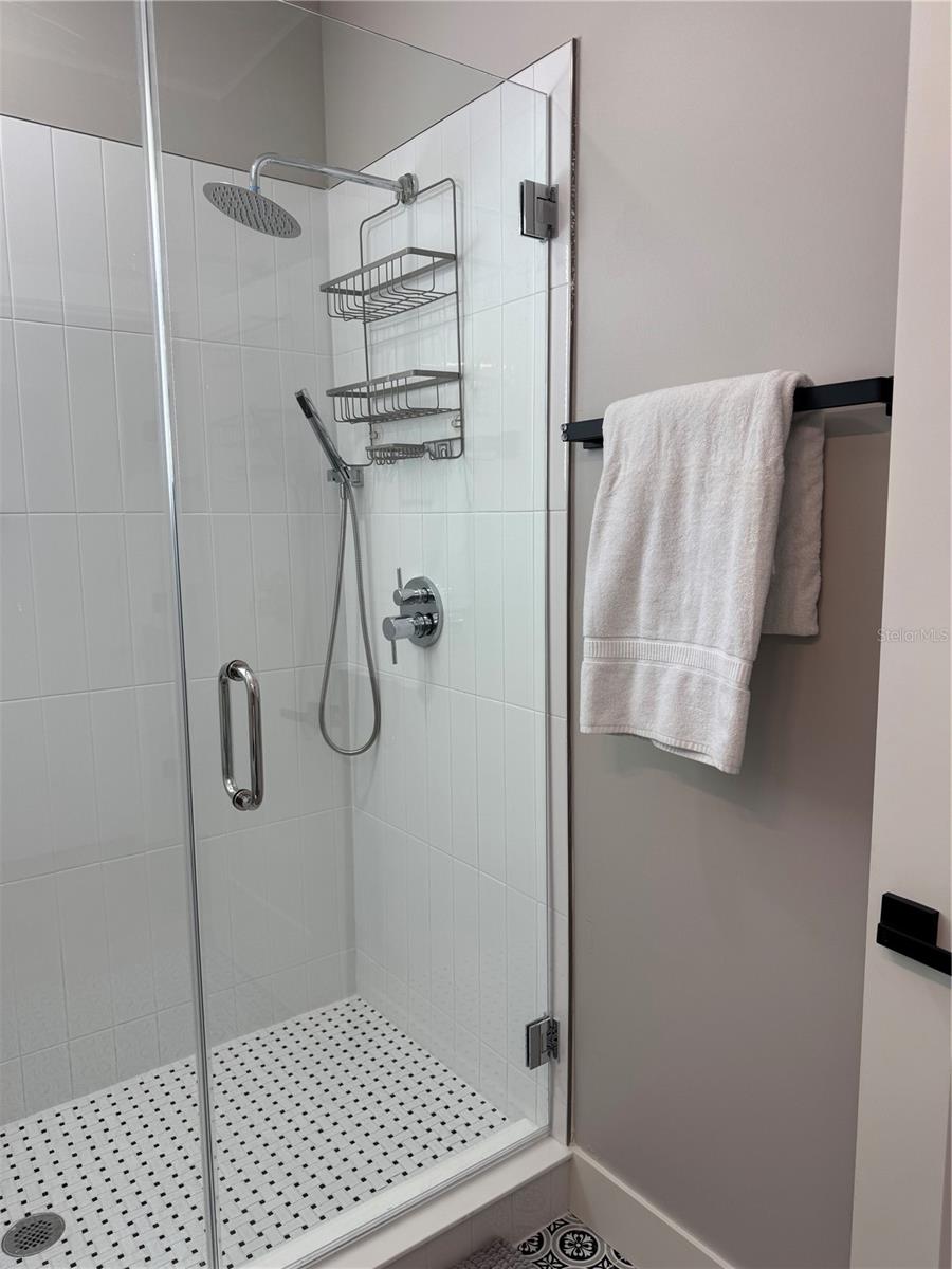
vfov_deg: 71.6
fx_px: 880
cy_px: 634
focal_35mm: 24
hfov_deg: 56.8
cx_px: 476
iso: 64
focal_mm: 6.76
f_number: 1.78
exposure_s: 1/120
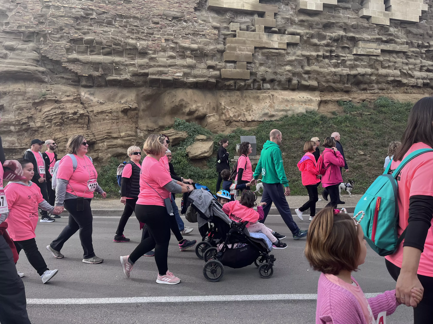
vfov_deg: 53.1
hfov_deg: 67.3
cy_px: 162
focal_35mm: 26
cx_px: 216
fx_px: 325
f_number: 1.6
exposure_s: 1/649
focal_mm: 5.1
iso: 50
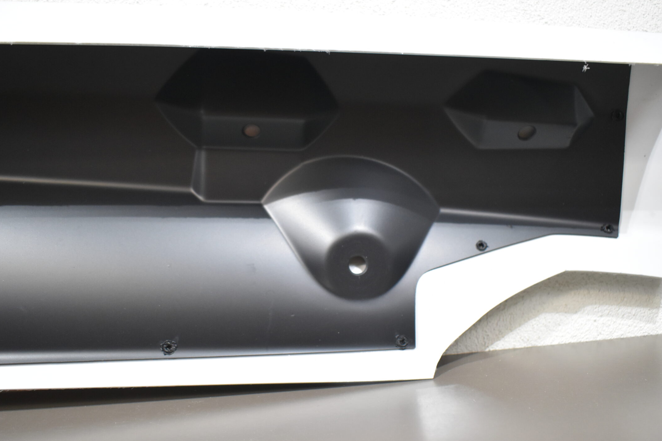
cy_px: 248
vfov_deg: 36.8
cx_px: 325
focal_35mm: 36
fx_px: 662
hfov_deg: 53.1
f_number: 3.5
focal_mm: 20
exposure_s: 1/125
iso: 1400
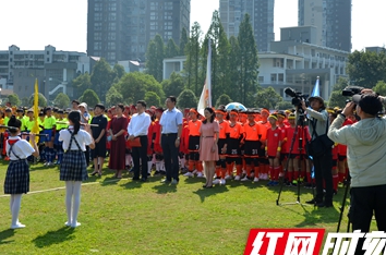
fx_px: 652
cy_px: 100
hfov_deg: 32.7
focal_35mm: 61
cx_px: 136
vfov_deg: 22.1
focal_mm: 24
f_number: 8
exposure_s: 1/250
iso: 100
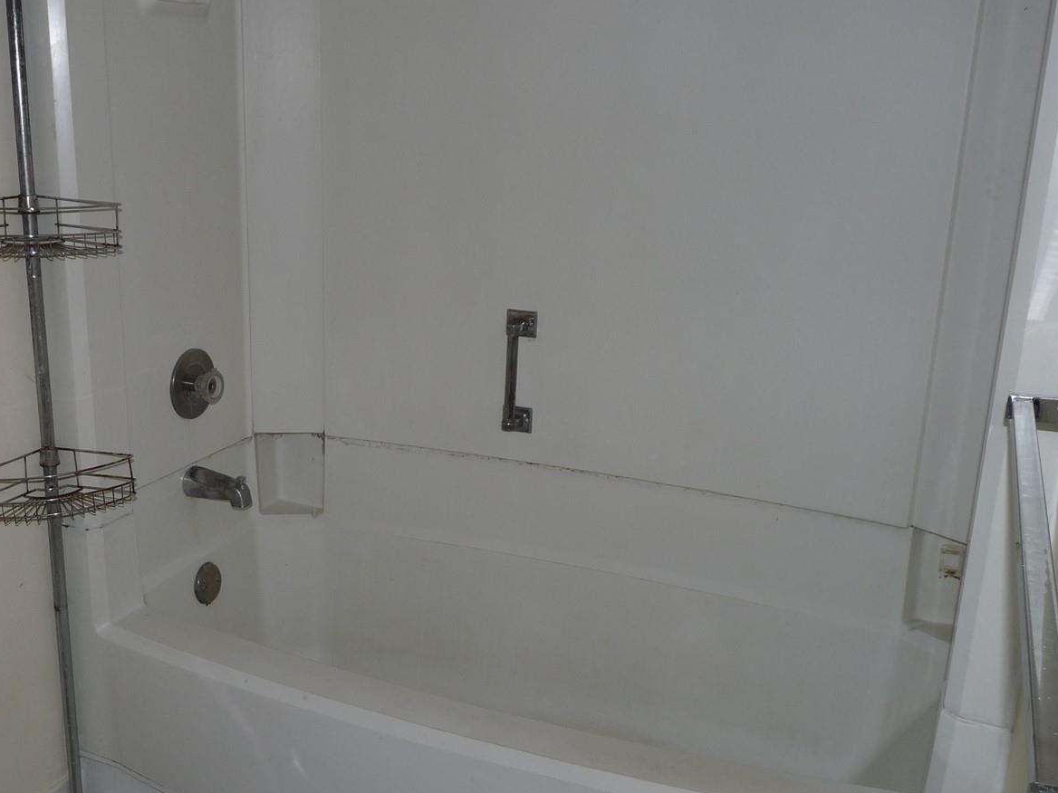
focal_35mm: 37
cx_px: 416
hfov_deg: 49.8
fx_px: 1131
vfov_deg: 38.6
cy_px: 440
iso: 100
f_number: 2.8
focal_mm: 4.8
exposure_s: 1/30
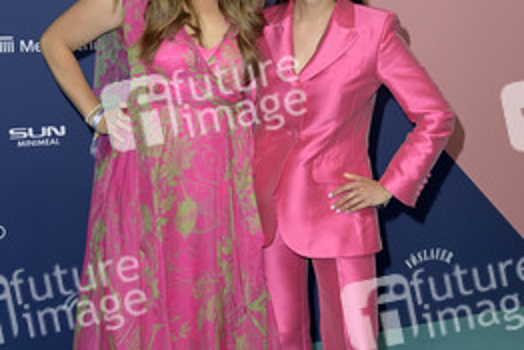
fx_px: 976
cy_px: 204
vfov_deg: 20.3
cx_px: 262
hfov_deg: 30.1
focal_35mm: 67
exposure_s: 1/250
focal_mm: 44
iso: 800
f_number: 5.6
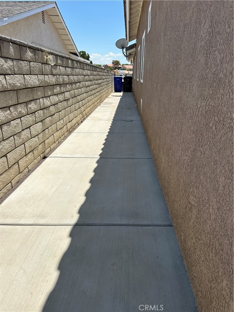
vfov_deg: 71.6
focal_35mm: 24
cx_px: 117
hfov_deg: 56.8
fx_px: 216
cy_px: 156
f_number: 1.78
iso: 80
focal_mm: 6.86
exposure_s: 1/5848
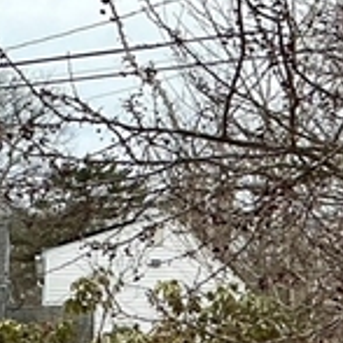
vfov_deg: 9.6
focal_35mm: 178
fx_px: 1995
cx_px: -476
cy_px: 488
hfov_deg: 8.9
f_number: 1.8
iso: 25
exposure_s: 1/1577
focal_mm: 3
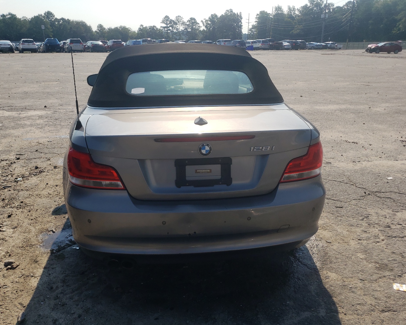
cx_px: 189
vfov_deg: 51.5
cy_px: 166
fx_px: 336
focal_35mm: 28
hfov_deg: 62.1
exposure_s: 1/5000
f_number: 1.5
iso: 50
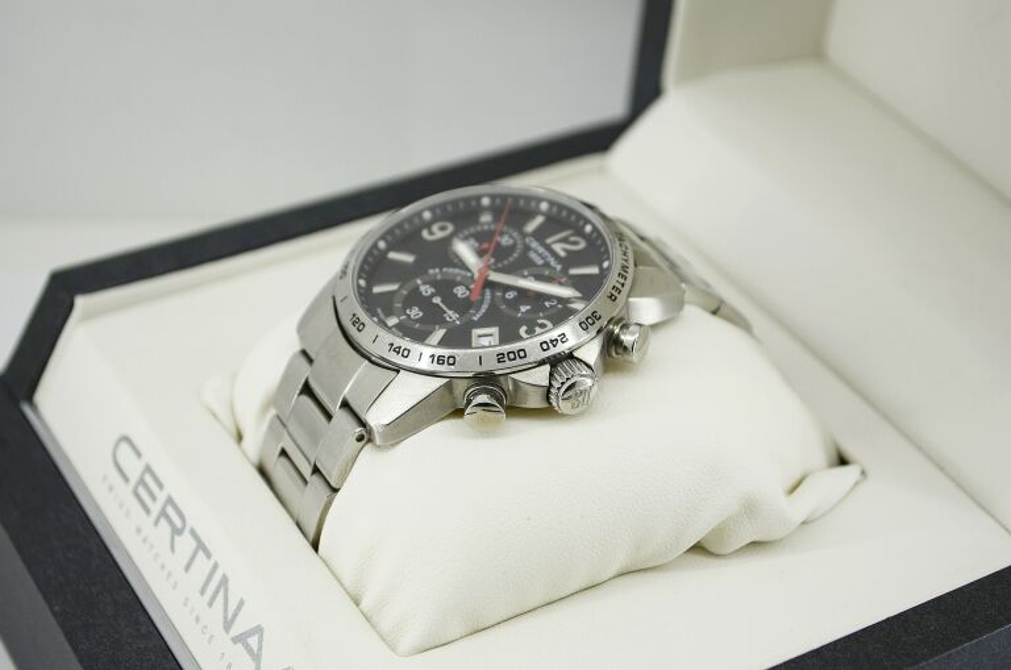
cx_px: 506
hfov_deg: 28.1
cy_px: 335
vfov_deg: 18.9
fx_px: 2018
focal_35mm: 72
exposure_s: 1/320
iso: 400
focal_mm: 48
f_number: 5.6
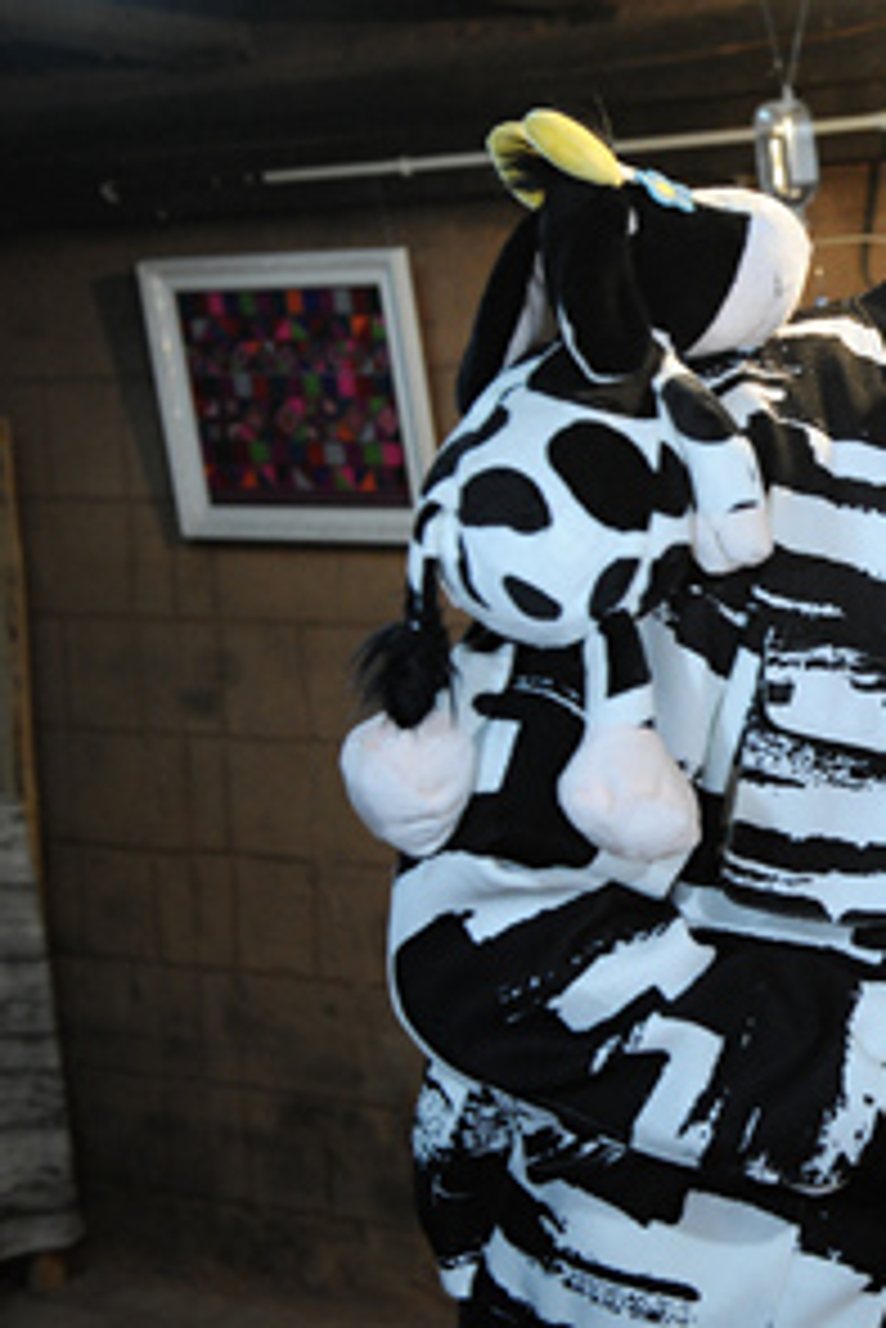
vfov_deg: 31.4
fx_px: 2360
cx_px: 994
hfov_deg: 20.2
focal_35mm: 64
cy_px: 669
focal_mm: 42
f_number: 4
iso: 4000
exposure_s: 1/100
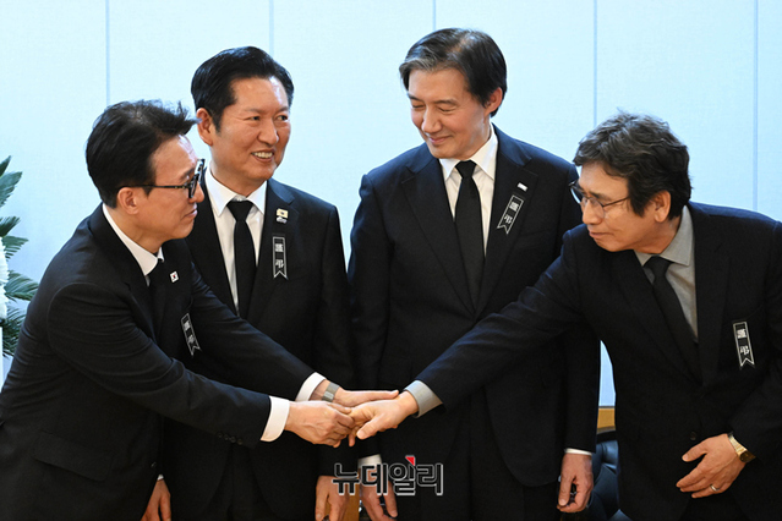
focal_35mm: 70
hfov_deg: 28.8
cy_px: 260
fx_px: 1520
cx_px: 391
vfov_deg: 19.5
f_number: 5.6
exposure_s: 1/160
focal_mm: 70
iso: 6400
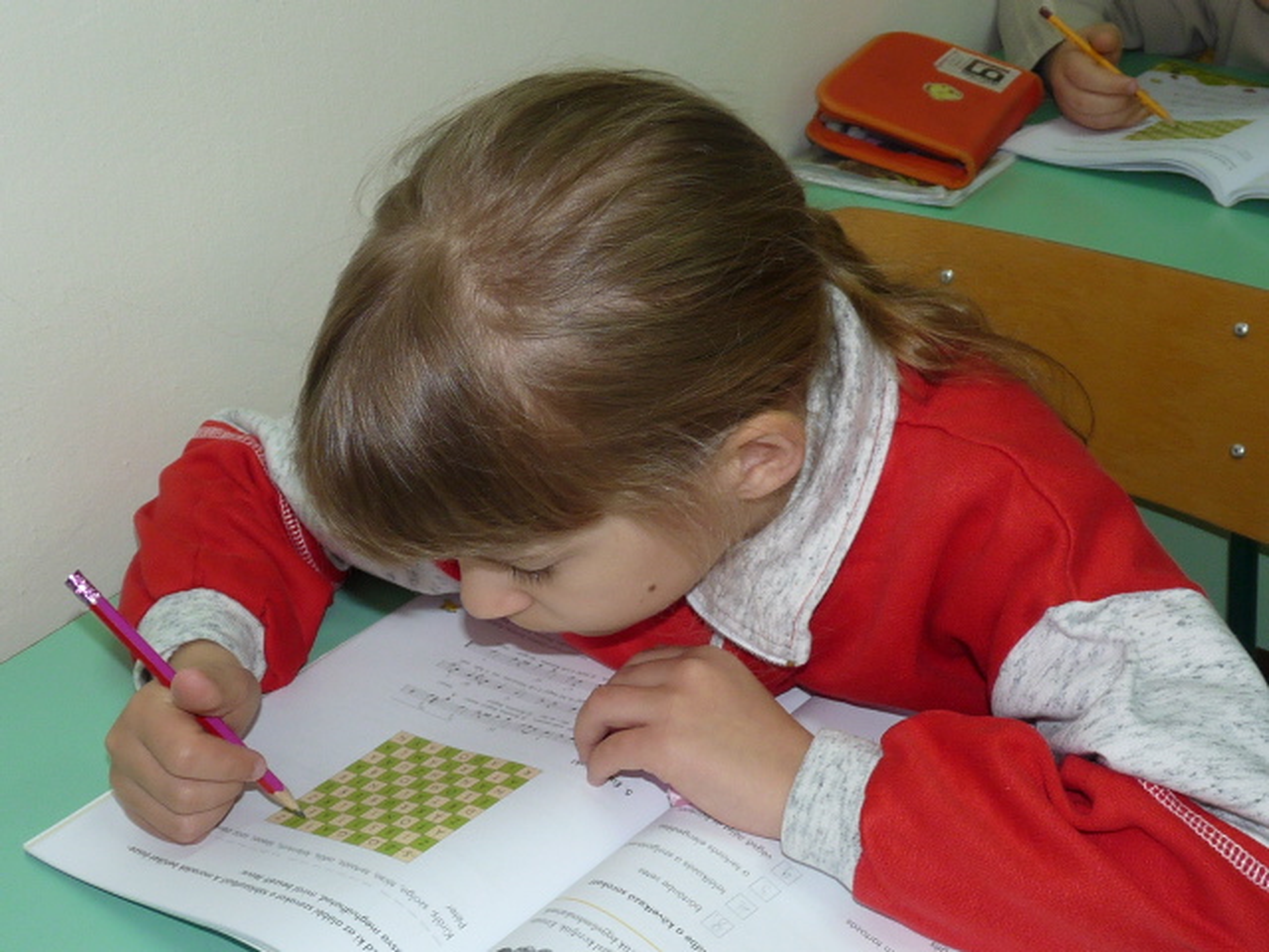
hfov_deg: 39.7
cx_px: 634
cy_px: 476
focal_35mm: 48
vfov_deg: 30.3
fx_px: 1760
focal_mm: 4.8
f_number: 2.8
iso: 100
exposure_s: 1/30
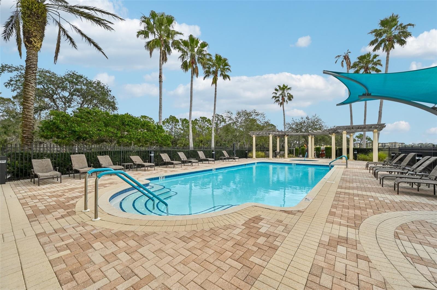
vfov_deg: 81.1
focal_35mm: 14
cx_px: 218
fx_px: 170
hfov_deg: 104.3
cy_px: 145
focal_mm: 14
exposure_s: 1/1600
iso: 400
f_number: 8
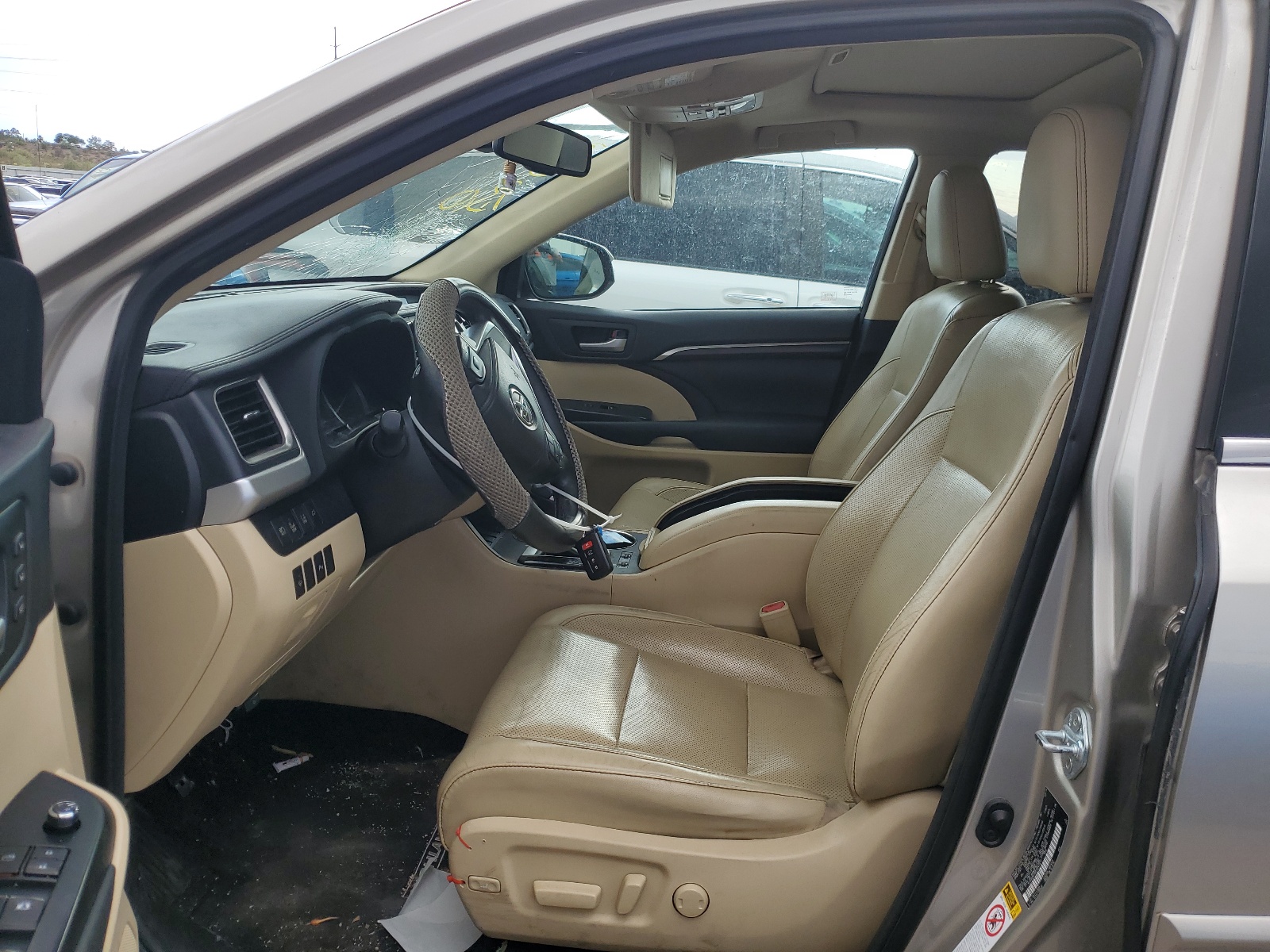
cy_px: 476
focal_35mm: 26
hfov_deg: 67.3
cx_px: 635
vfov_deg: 53.1
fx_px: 954
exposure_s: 1/556
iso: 50
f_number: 1.5
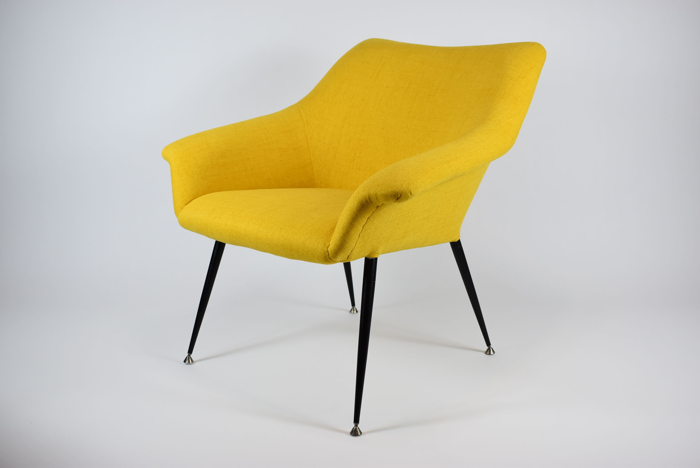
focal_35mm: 42
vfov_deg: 31.9
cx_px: 350
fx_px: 817
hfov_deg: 46.4
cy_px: 234
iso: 560
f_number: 5.6
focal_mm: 28
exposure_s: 1/125
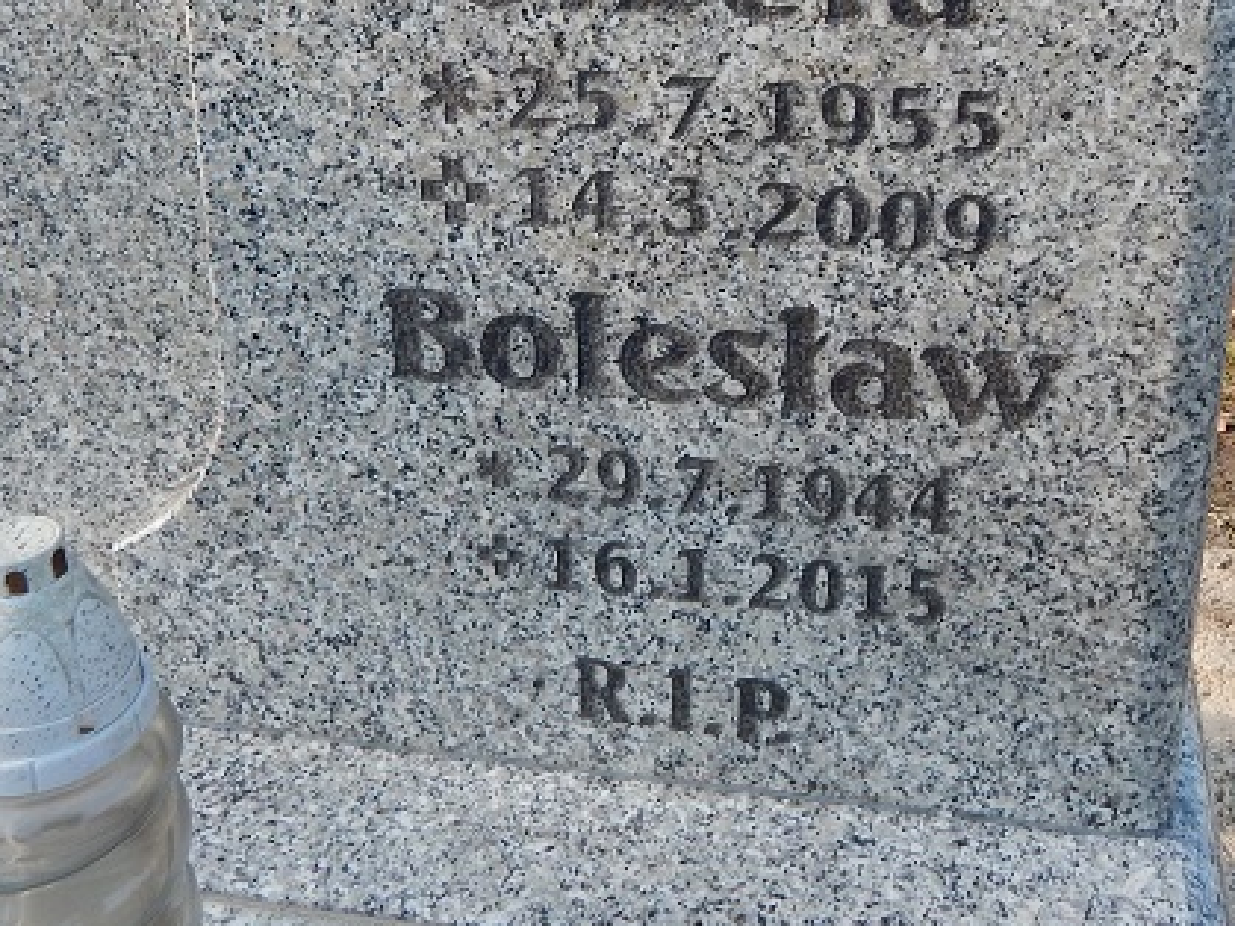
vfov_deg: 33.1
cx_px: 731
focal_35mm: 42
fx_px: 1498
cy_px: 153
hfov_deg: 44.6
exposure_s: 1/400
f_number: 3
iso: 125
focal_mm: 4
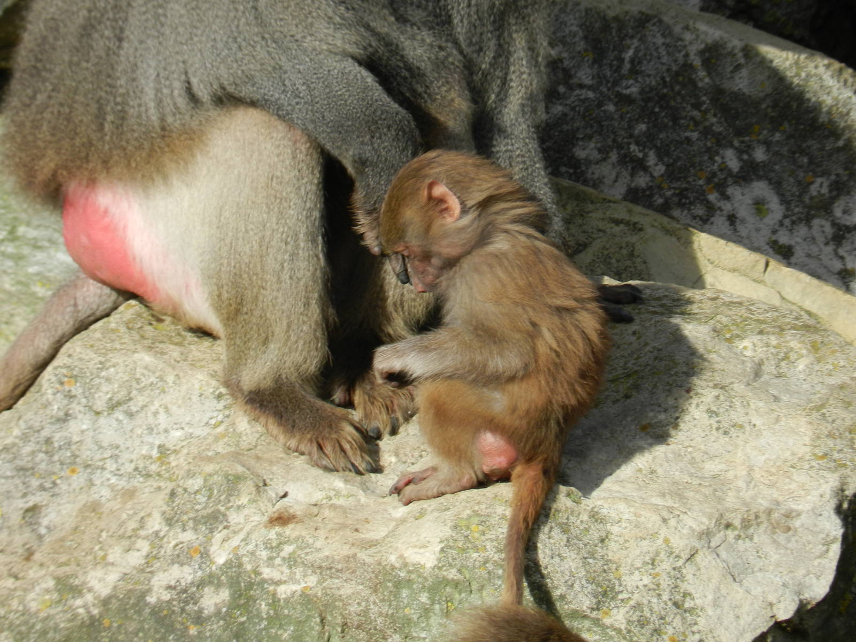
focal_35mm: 810
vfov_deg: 1.8
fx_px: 20030
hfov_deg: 2.4
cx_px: 428
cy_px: 321
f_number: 5.7
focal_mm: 144
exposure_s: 1/640
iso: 160
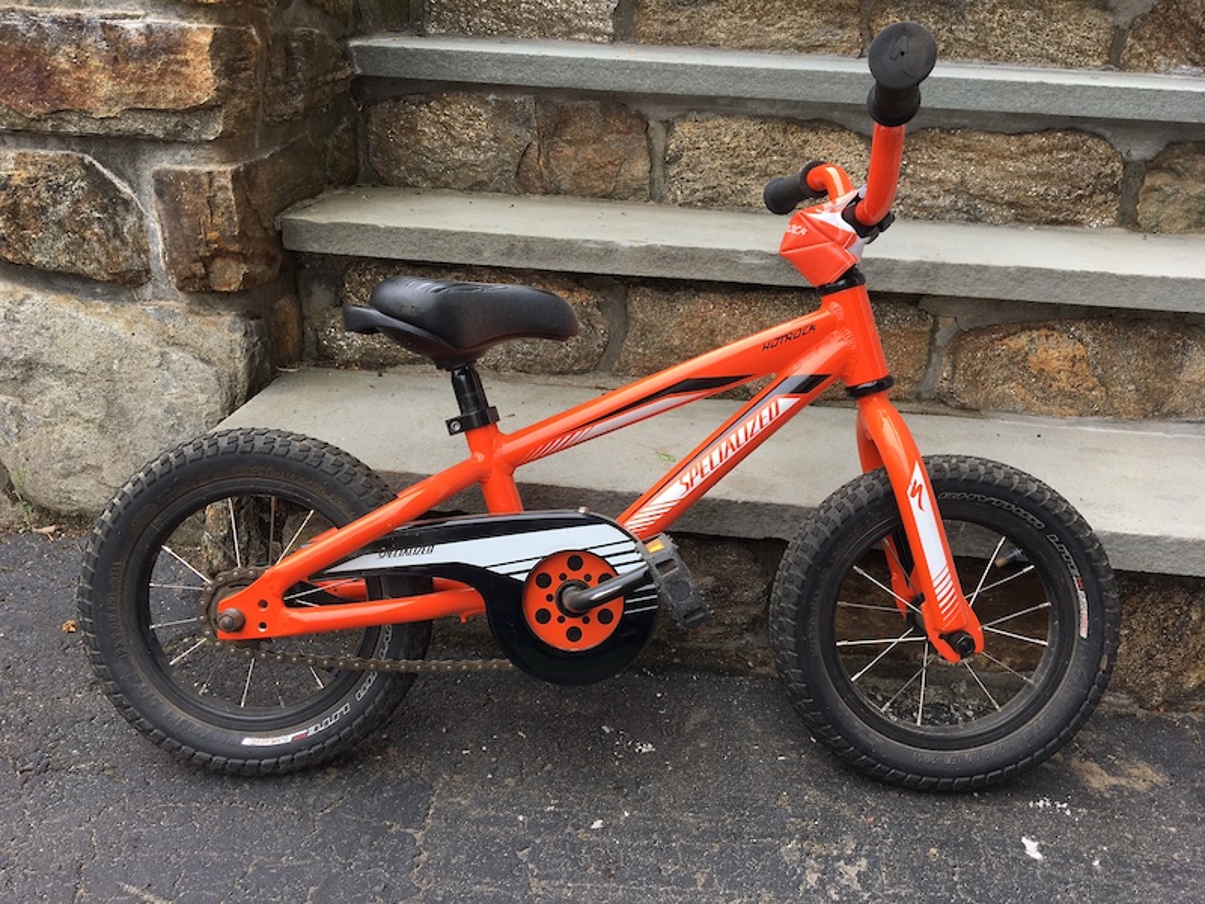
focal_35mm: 29
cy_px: 452
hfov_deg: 61.7
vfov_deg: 48.2
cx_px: 602
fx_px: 1010
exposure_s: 1/308
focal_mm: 4.15
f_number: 2.2
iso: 25
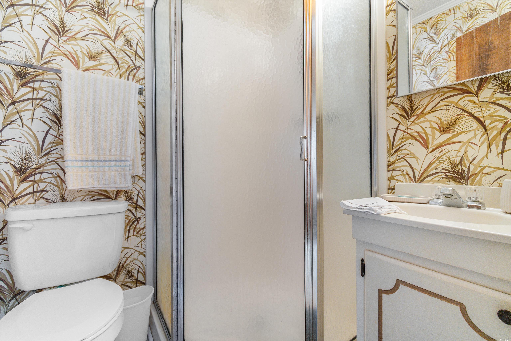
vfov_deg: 77.3
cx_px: 256
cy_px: 170
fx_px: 213
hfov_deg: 100.4
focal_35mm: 15
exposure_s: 1/5
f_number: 4.5
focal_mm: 10
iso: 100
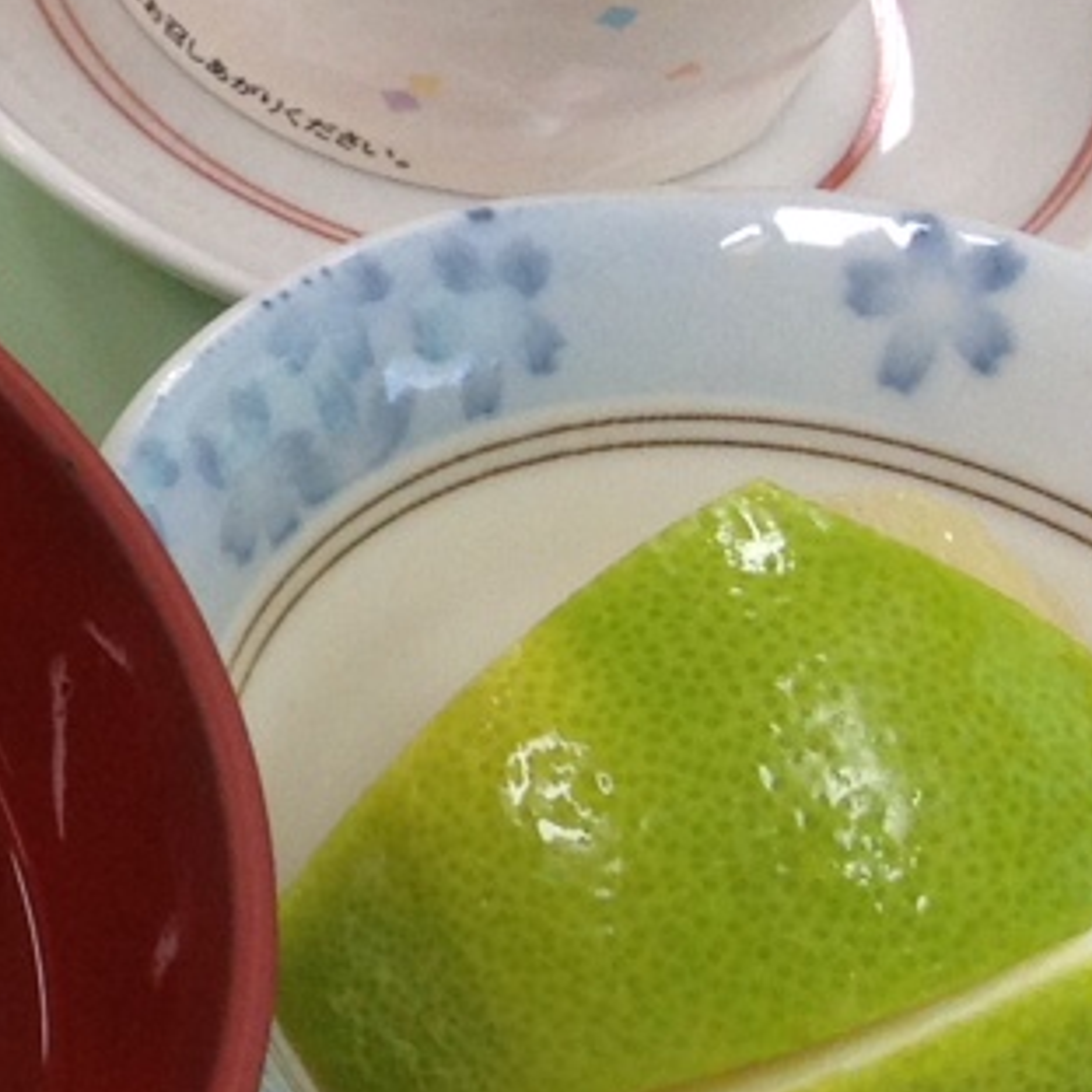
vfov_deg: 10.8
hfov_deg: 9.5
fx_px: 5782
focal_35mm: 162
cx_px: -1603
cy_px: 392
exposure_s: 1/60
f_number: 2.4
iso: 80
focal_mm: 4.28
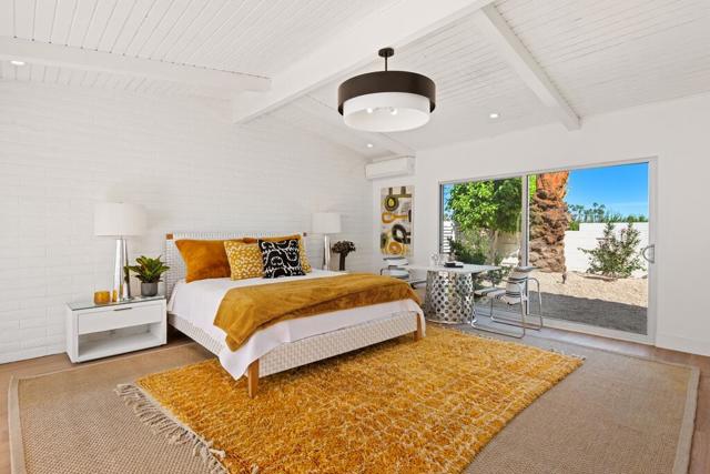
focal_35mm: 18
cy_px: 237
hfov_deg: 90.0
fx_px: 355
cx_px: 355
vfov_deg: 67.4
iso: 64
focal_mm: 18
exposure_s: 1/80
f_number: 8
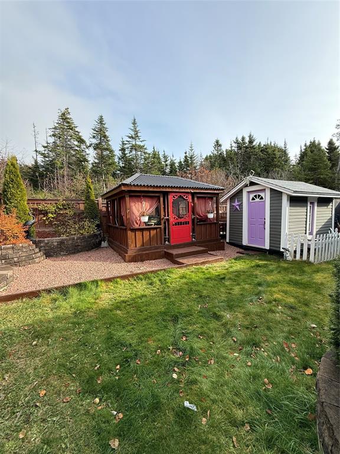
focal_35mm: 14
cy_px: 227
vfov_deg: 102.1
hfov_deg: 85.7
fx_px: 183
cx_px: 170
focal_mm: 2.22
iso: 64
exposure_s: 1/554
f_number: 2.2
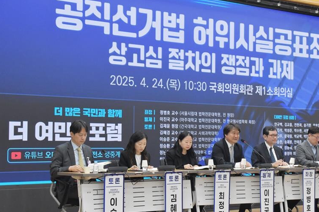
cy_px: 122
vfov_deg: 17.5
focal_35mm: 78
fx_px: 691
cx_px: 217
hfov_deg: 25.8
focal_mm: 38
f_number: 6.3
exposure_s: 1/200
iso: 2500
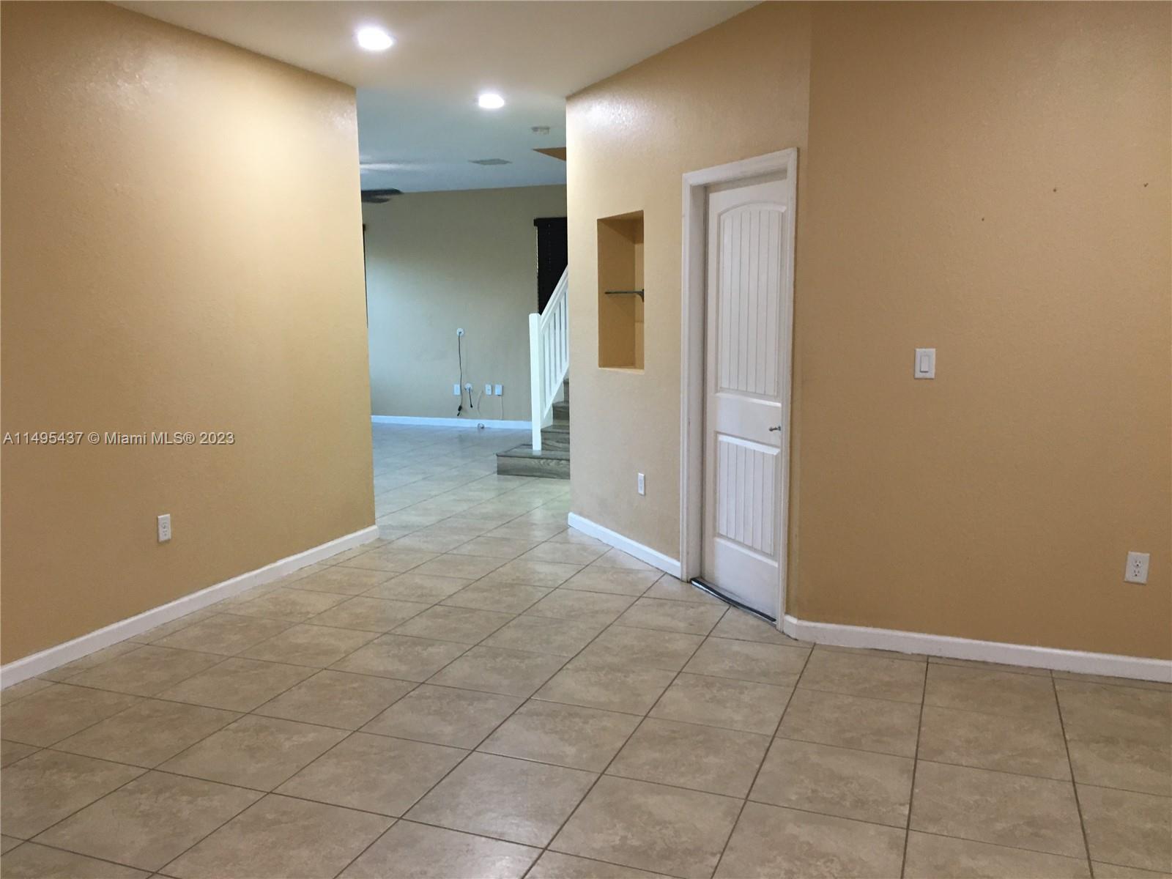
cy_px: 440
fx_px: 982
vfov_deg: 48.2
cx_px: 586
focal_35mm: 29
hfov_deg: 61.7
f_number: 2.2
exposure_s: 1/30
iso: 100
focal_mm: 4.15
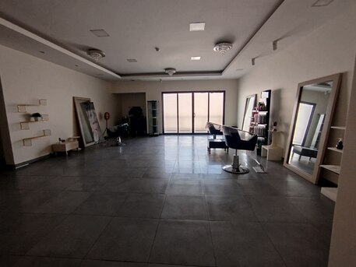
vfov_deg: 81.8
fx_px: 154
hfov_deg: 98.2
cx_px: 178
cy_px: 134
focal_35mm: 15
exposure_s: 1/100
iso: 50
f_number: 2.2
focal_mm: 1.65
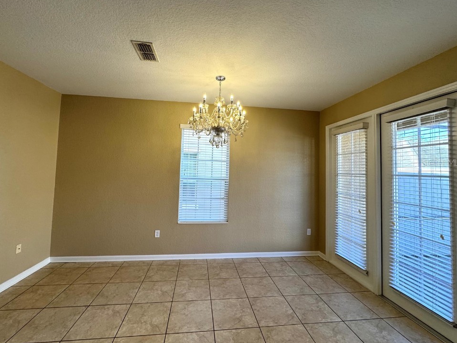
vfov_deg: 81.7
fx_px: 198
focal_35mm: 15
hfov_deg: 98.1
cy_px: 162
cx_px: 221
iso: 160
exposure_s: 1/120
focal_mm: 2.22
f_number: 2.2
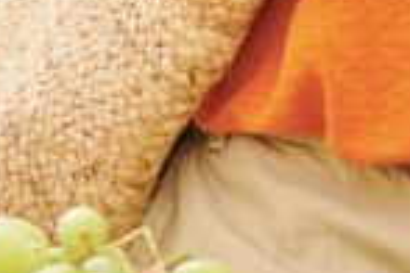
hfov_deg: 7.6
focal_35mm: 265
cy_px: -316
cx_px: 722
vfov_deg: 5.1
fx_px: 3018
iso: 800
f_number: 2.8
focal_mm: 38
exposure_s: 1/500
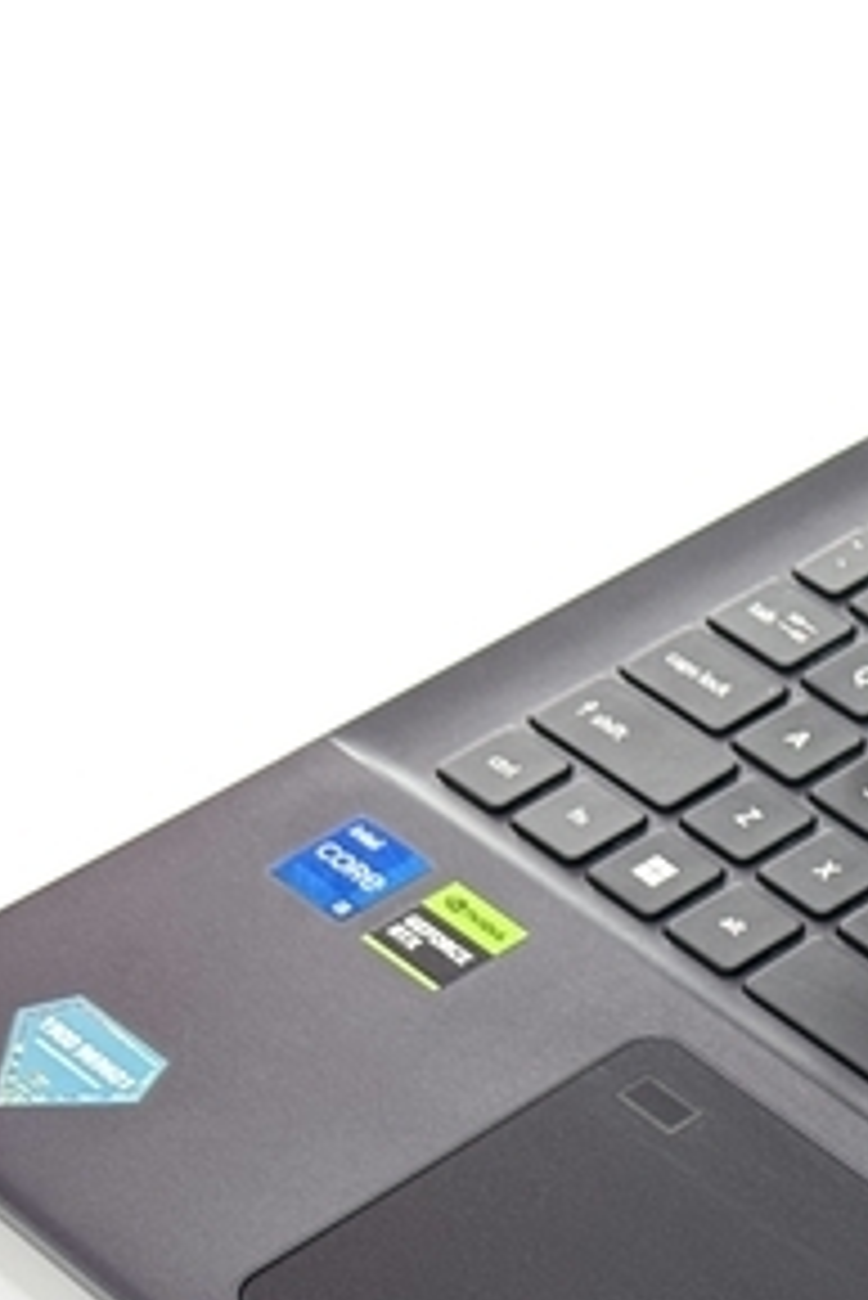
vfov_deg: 14.7
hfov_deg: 9.6
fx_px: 4985
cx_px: 1457
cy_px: 1170
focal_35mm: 138
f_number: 1.78
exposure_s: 1/100
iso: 64
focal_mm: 6.76
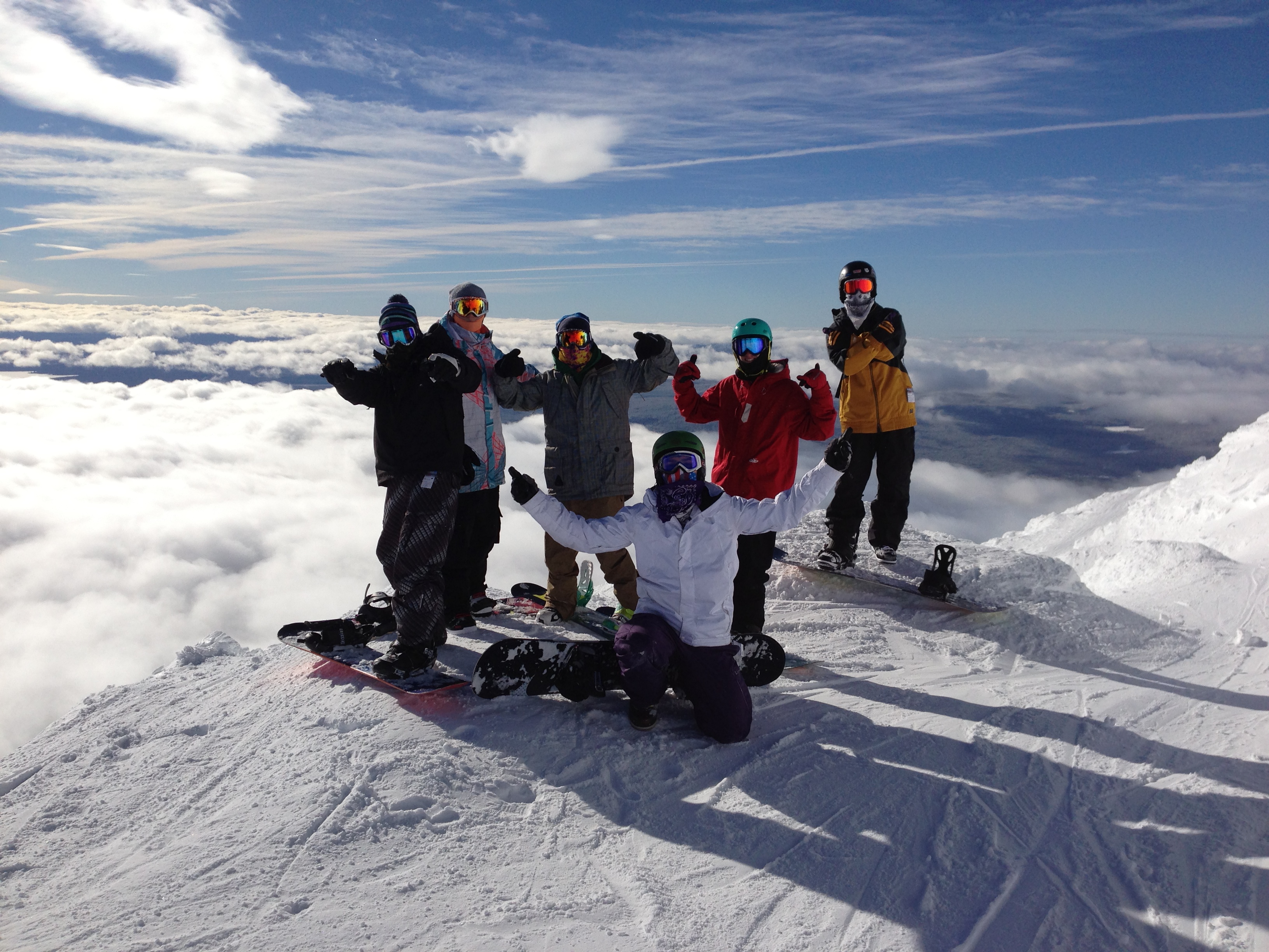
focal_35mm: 33
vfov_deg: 42.9
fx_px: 1210
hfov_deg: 55.4
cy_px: 476
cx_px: 634
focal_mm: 4.13
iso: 50
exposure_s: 1/4926
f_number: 2.4
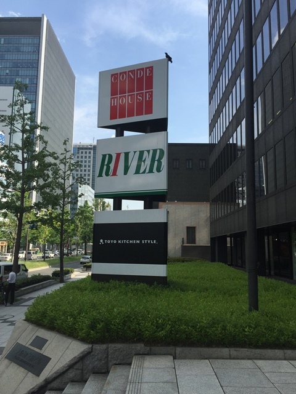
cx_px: 148
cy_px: 197
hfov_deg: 48.2
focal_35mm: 29
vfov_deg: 61.7
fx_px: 331
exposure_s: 1/1721
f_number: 2.2
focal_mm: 4.15
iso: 32
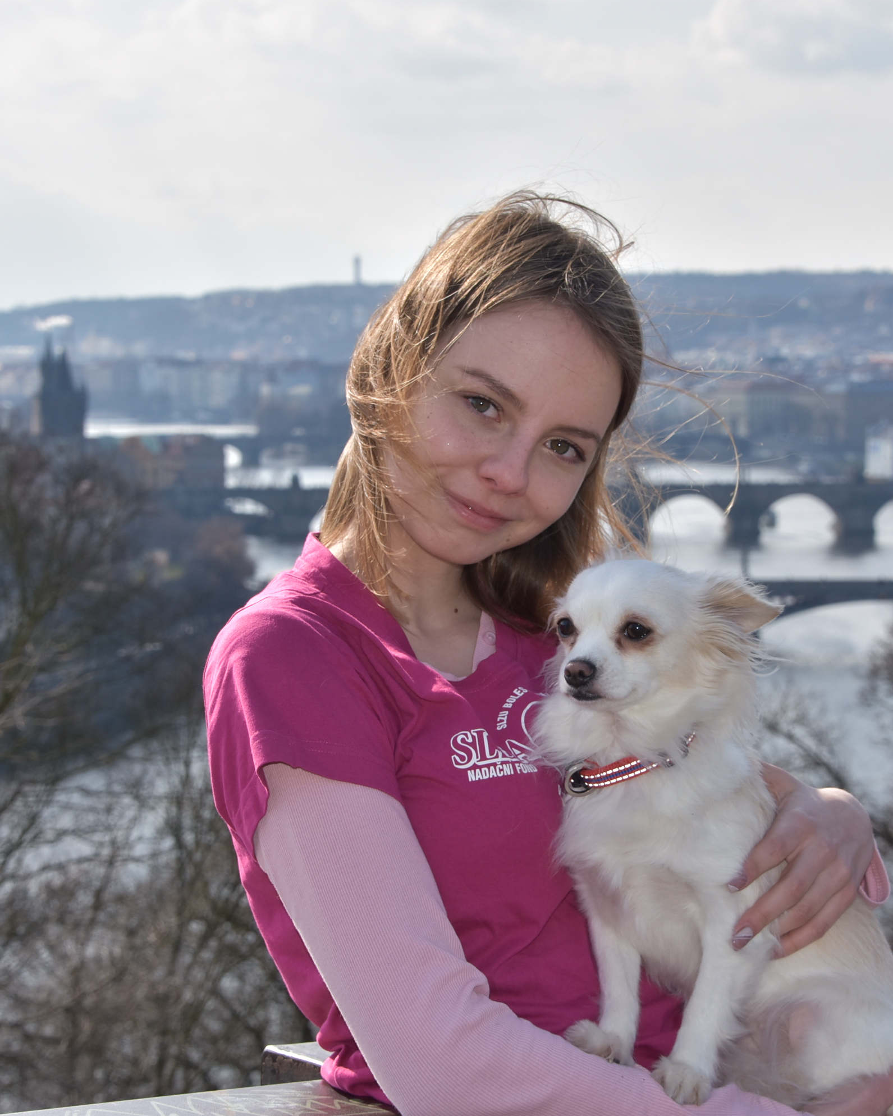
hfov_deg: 14.5
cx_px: 467
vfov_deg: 18.1
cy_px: 559
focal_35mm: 106
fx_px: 3501
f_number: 9.5
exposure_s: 1/250
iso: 100
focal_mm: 50
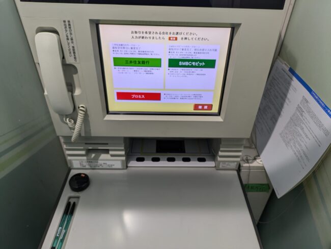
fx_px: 239
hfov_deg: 69.4
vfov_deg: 54.9
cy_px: 124
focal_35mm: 25
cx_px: 166
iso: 59
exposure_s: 1/50
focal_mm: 5.43
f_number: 1.89
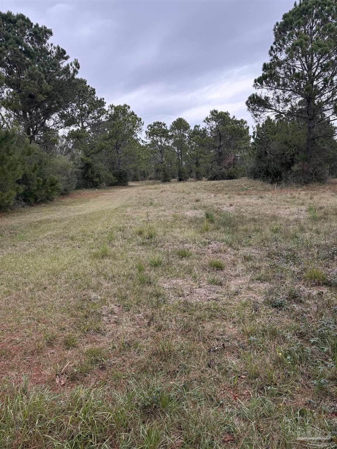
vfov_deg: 67.3
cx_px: 168
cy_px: 224
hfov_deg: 53.1
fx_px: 337
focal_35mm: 26
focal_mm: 5.96
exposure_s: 1/791
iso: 64
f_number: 1.6
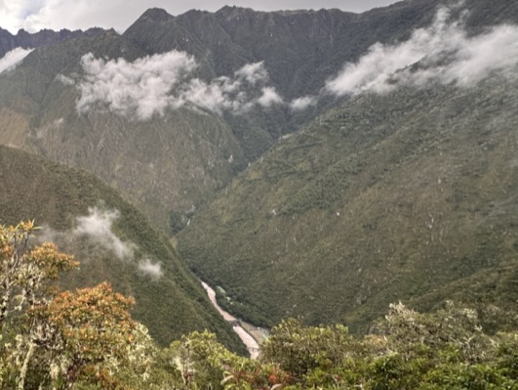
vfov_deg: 51.4
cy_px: 196
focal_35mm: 27
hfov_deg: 58.5
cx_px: 80
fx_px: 404
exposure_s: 1/277
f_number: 2.2
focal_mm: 2.22
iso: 40
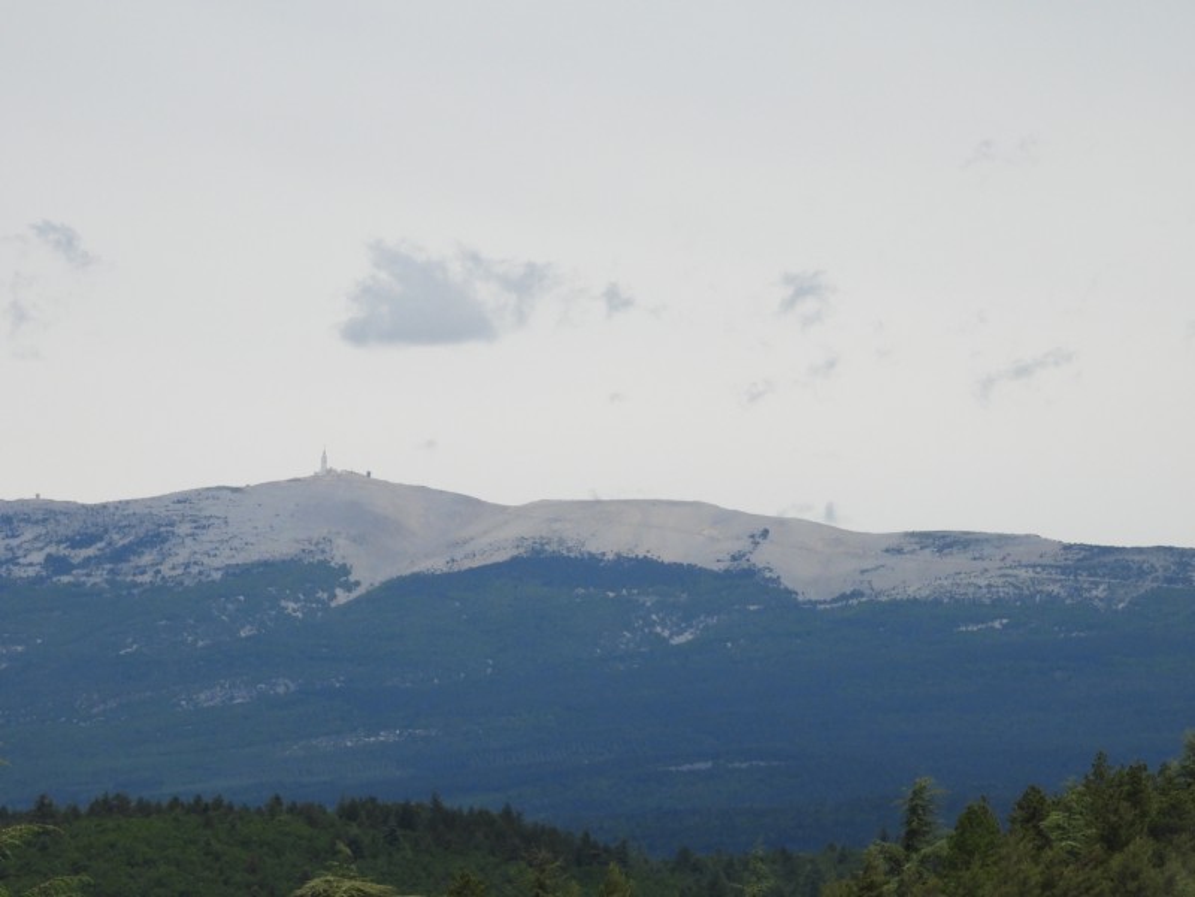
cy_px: 448
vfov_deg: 8.0
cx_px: 598
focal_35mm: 185
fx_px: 6386
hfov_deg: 10.7
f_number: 8
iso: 400
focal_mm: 33
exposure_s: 1/2000
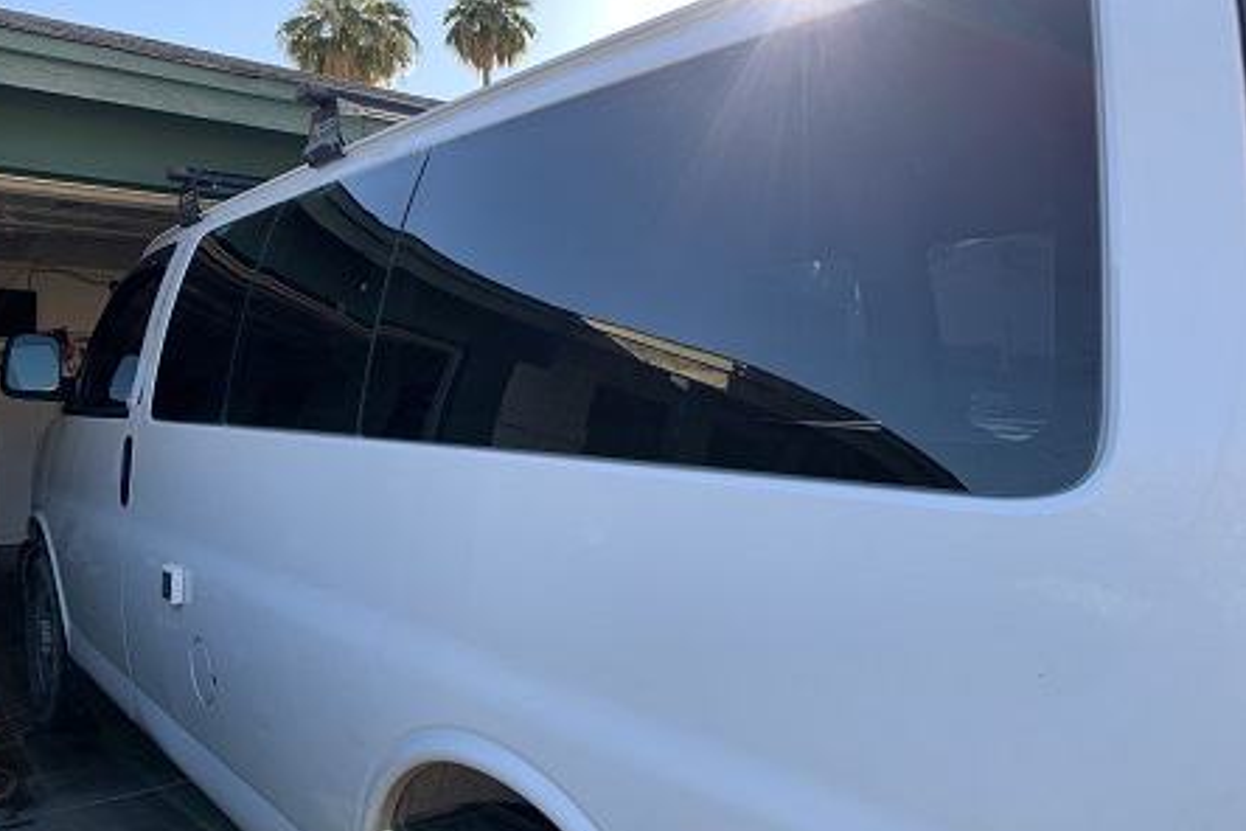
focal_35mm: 28
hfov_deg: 65.5
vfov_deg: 46.4
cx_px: 606
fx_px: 969
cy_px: 417
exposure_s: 1/382
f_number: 1.8
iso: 25
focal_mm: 4.25
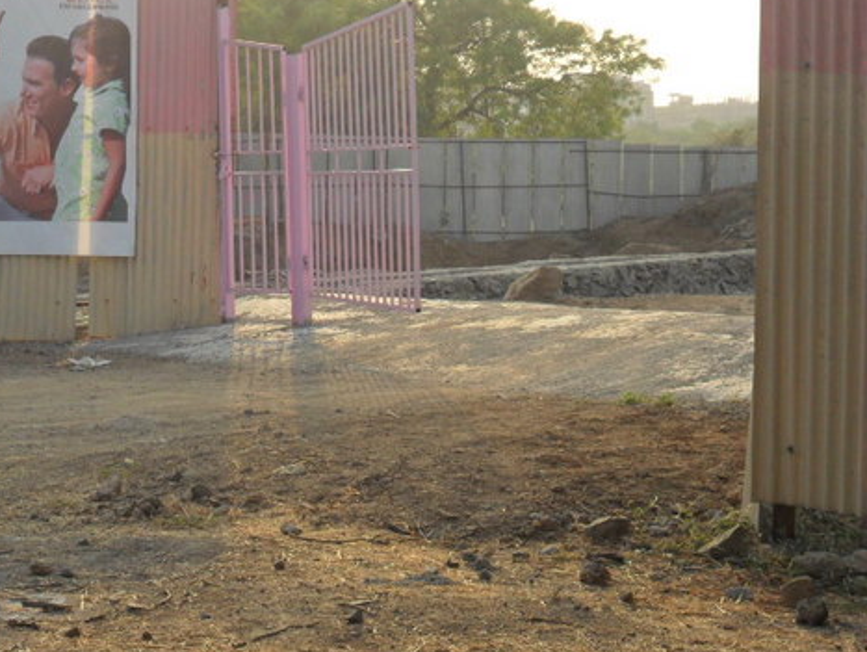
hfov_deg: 21.6
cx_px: 126
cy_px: 262
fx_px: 2231
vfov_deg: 16.6
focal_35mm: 89
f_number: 5
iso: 100
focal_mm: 9.3
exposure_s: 1/250
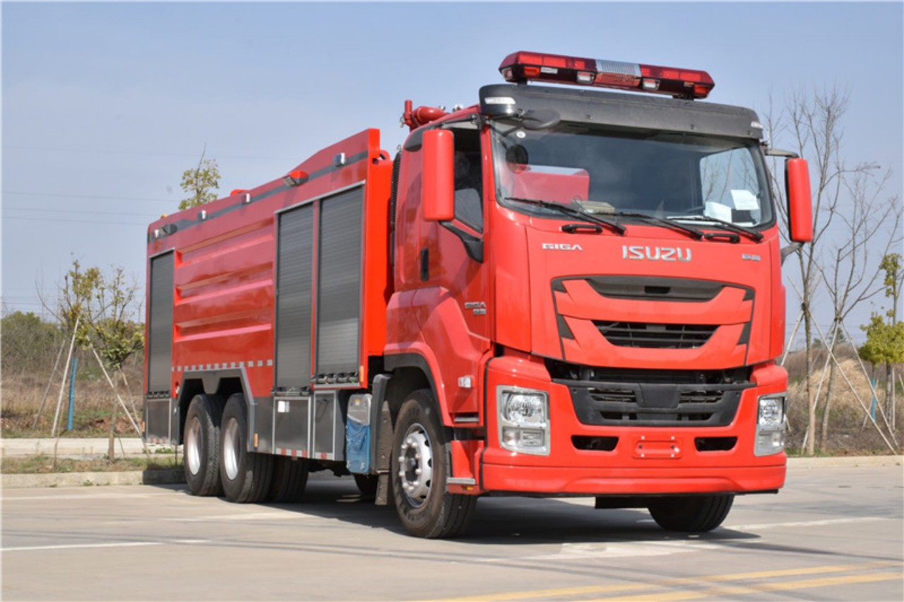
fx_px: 1581
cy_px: 301
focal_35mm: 63
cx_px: 452
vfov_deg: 21.5
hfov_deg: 31.9
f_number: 22
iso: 560
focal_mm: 42
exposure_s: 1/250
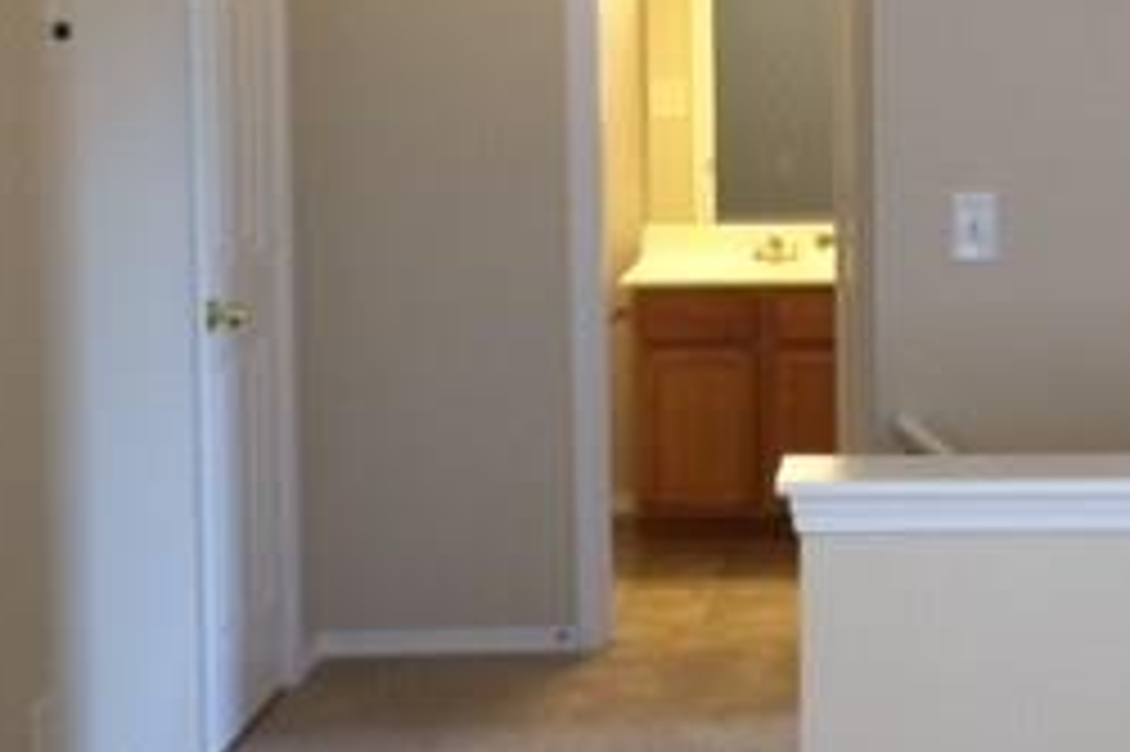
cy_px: 122
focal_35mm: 77
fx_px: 2415
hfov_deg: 25.6
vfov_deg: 17.5
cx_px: 977
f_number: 2.2
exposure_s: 1/30
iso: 64
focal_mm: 4.15
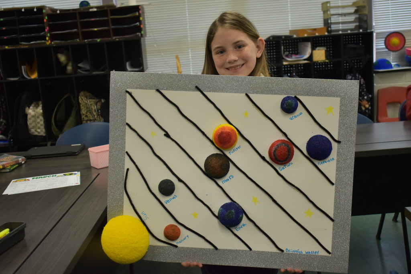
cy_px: 137
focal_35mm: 42
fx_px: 480
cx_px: 206
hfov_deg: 46.4
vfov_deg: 31.9
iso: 1100
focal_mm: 28
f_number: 4.2
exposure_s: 1/125
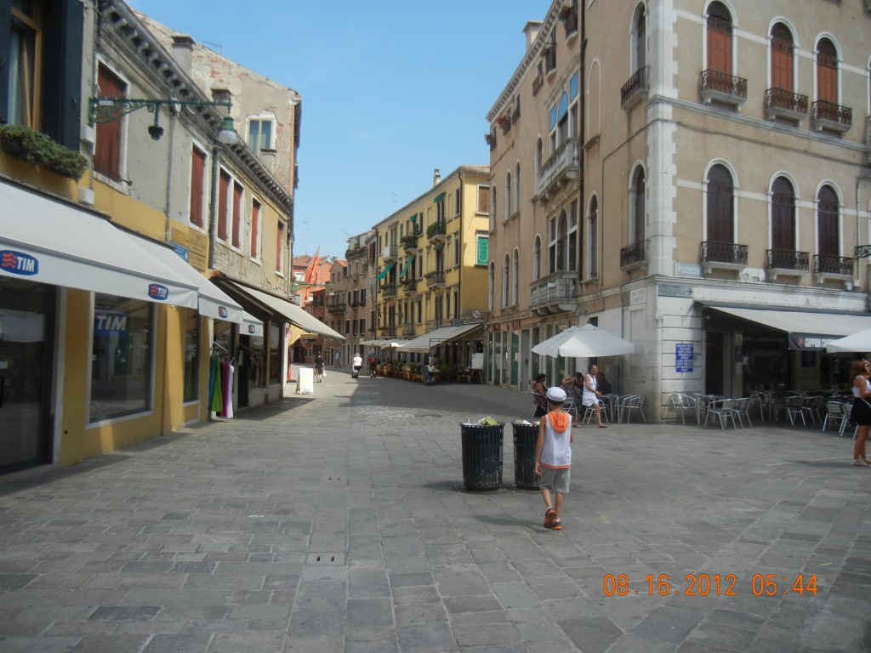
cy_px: 326
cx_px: 436
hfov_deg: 60.0
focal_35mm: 30
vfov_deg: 46.8
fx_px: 755
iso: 160
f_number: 7
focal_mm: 5.4
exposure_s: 1/350
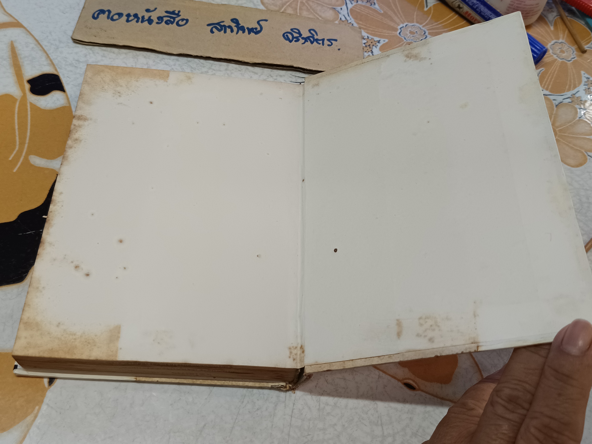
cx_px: 296
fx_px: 410
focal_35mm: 24
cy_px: 222
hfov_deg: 71.6
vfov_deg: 56.8
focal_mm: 5.31
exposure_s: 1/50
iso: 681
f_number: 1.7
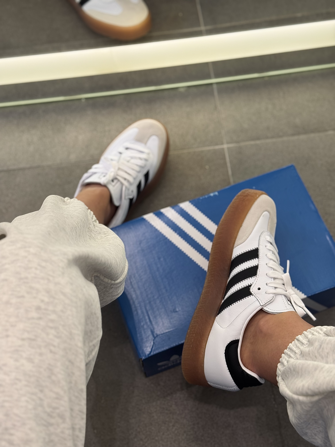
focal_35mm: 48
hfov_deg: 30.3
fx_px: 619
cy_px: 224
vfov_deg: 39.7
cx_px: 168
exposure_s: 1/100
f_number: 1.78
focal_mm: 6.76
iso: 100
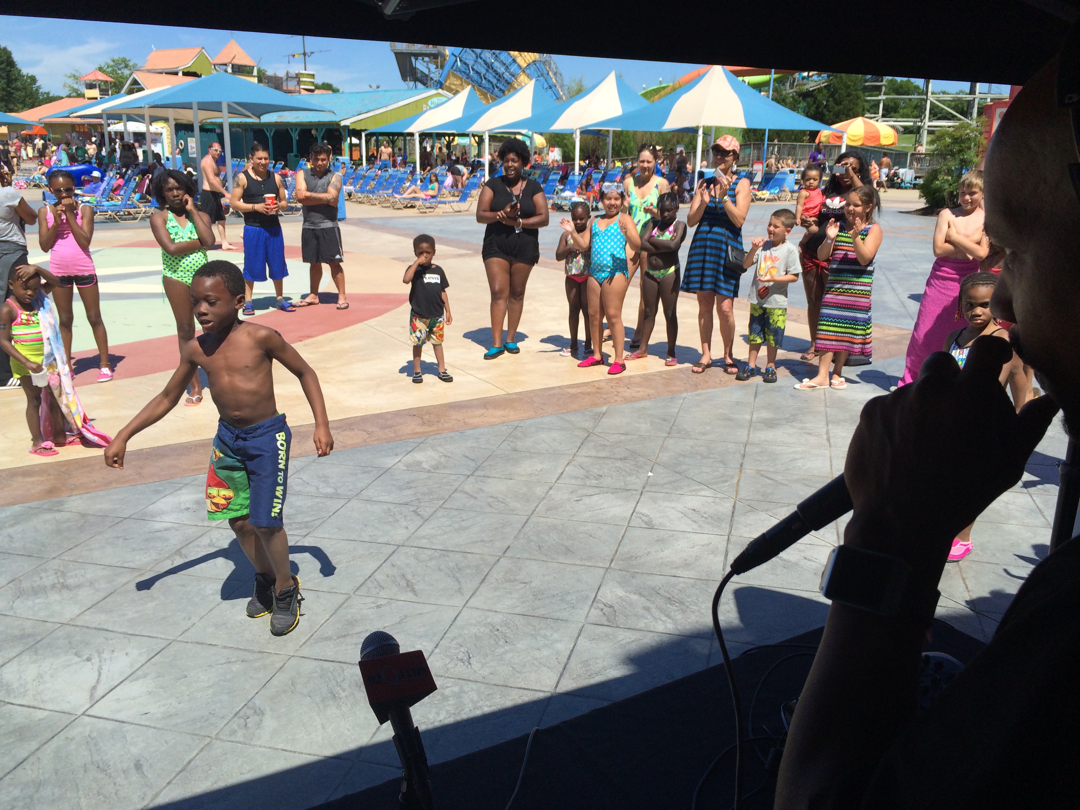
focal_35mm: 30
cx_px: 540
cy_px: 405
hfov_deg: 60.0
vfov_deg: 46.8
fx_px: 936
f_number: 2.2
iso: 32
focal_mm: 4.12
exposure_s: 1/2564
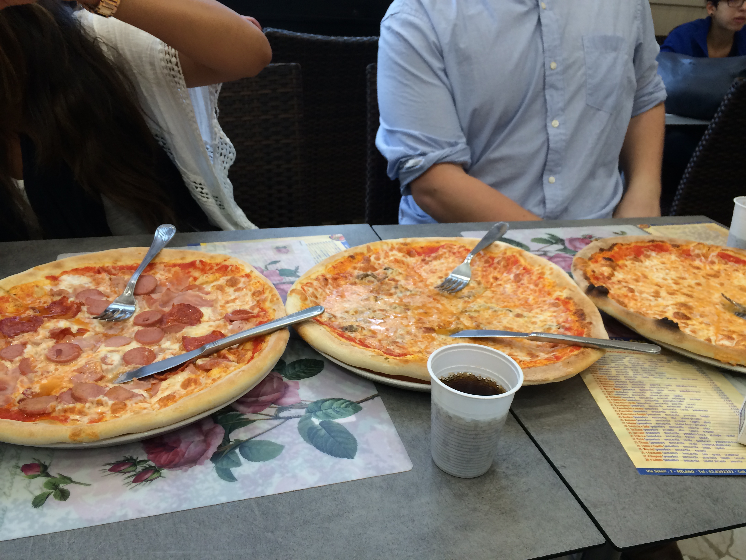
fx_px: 647
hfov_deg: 60.0
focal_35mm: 30
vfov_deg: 46.8
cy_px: 280
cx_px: 373
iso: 40
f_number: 2.2
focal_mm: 4.12
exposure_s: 1/33
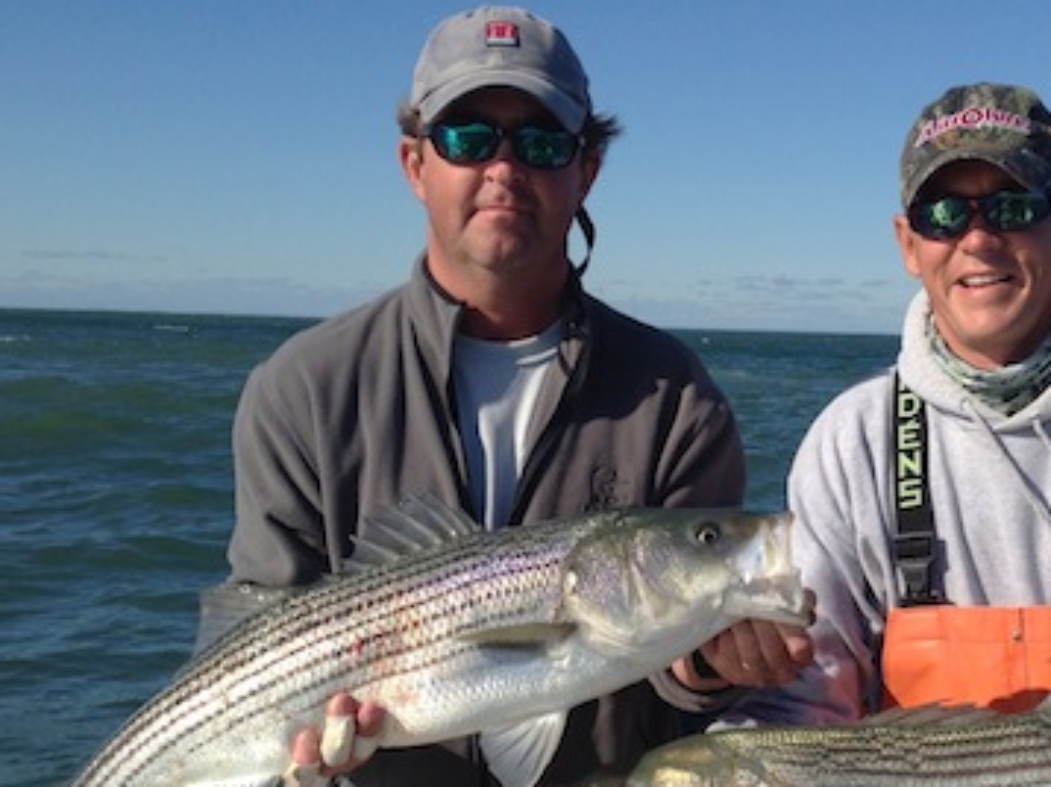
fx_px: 1790
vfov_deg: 24.6
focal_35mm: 59
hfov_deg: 31.8
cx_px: 843
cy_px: 573
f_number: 2.4
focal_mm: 4.13
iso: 50
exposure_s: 1/2088
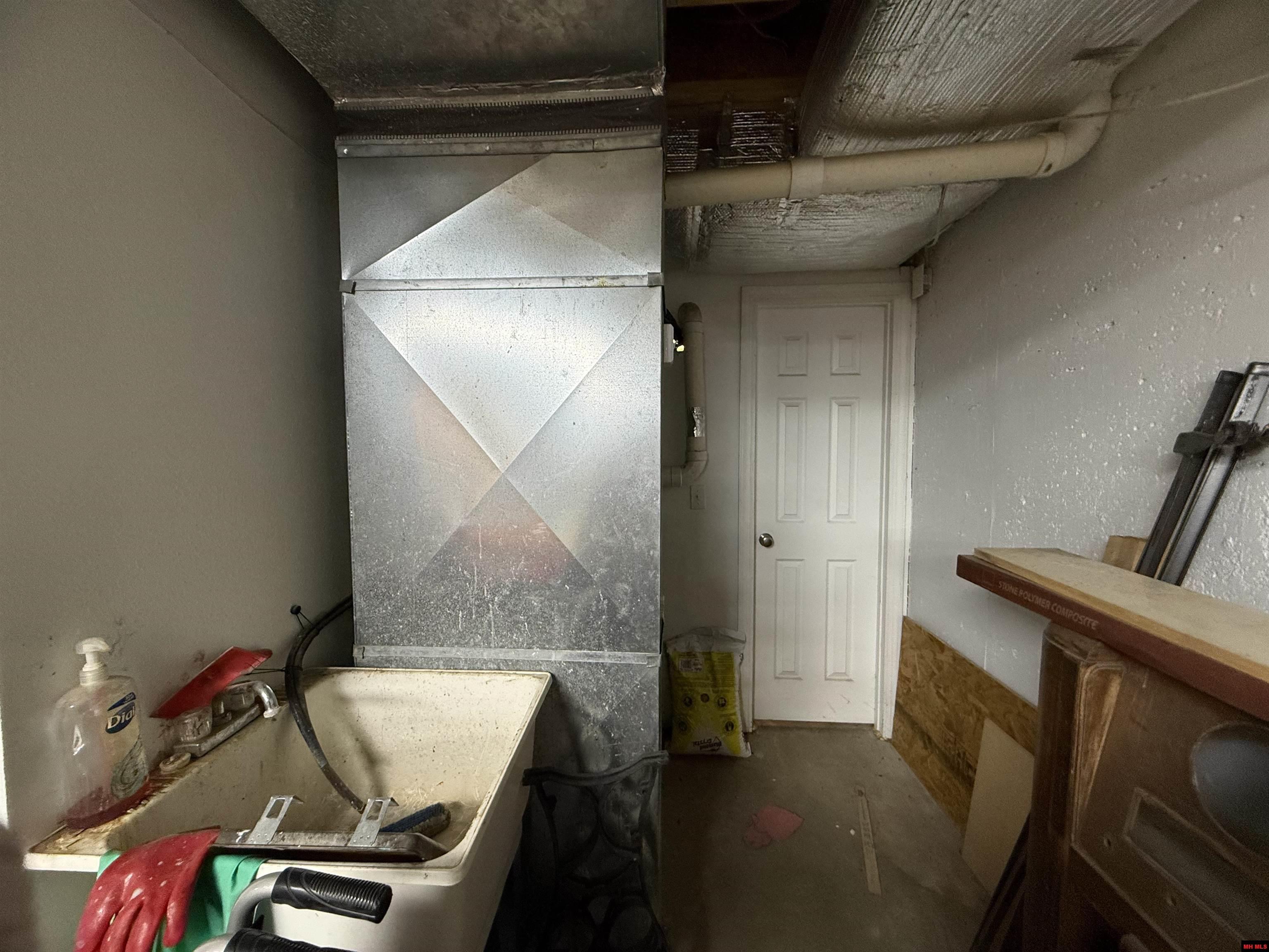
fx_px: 513
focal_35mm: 14
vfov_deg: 85.7
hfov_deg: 102.1
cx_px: 634
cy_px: 476
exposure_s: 1/120
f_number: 2.2
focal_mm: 2.22
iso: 320
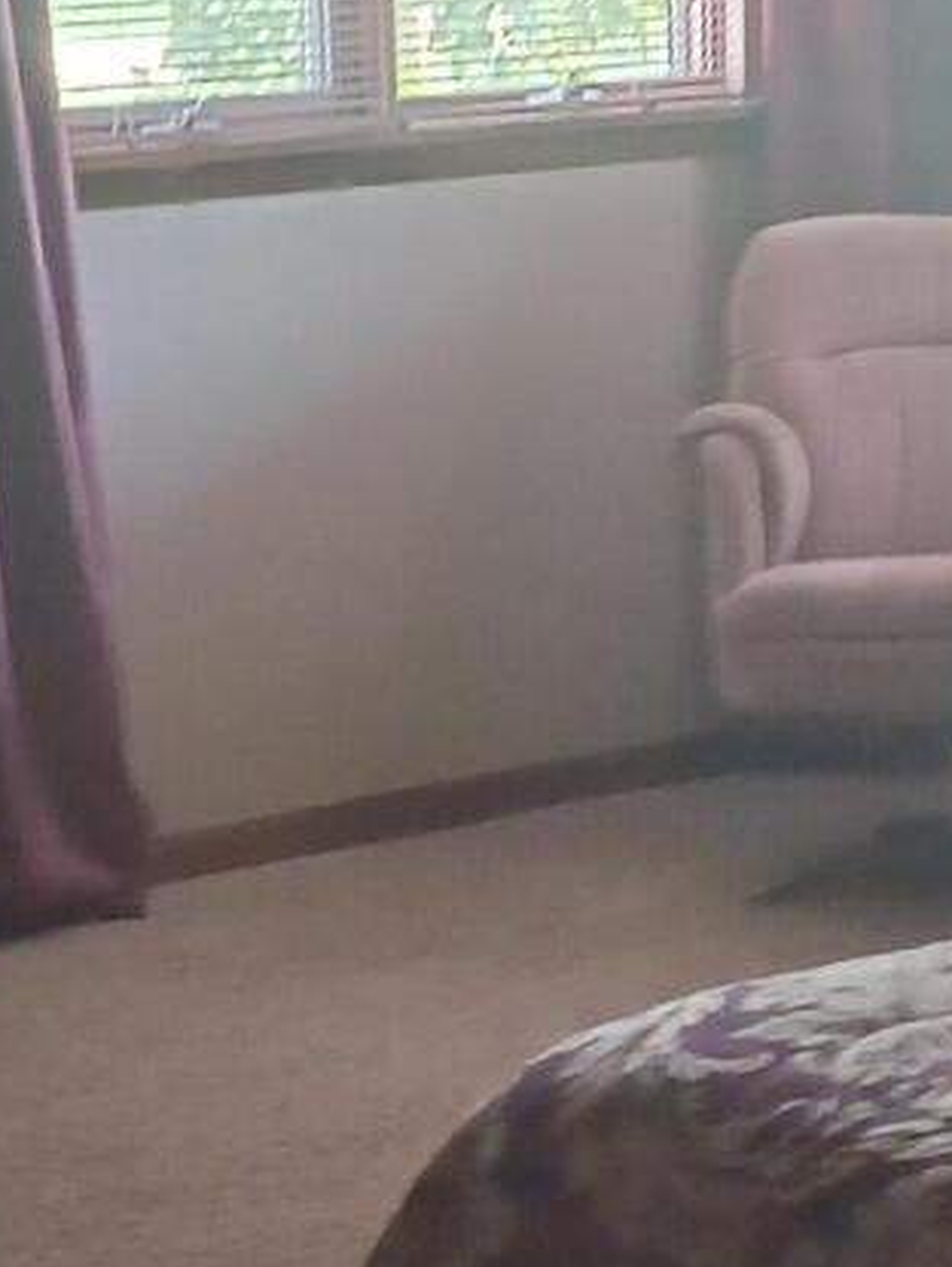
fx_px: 4760
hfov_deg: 11.4
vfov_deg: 15.2
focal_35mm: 130
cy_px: 638
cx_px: 641
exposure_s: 1/20
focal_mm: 4
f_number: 1.8
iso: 500
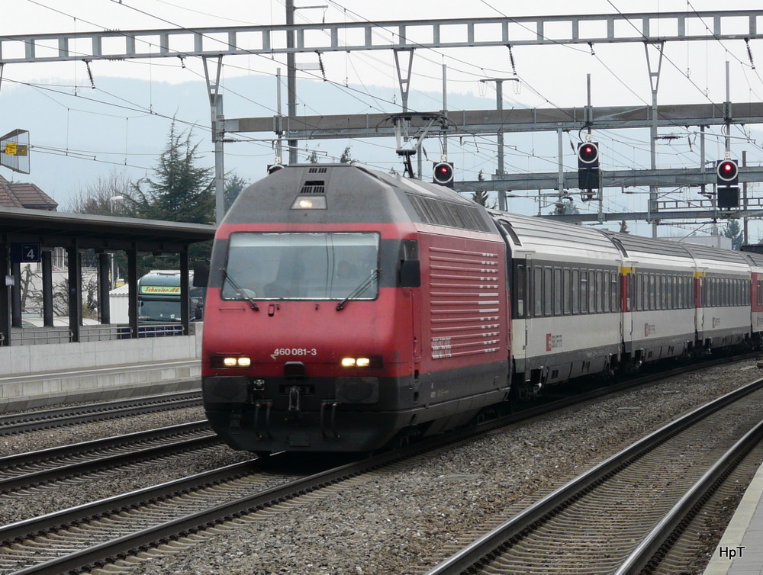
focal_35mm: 120
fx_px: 2650
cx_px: 382
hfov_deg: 16.4
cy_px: 288
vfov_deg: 12.4
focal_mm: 19.7
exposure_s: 1/250
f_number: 4
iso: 100
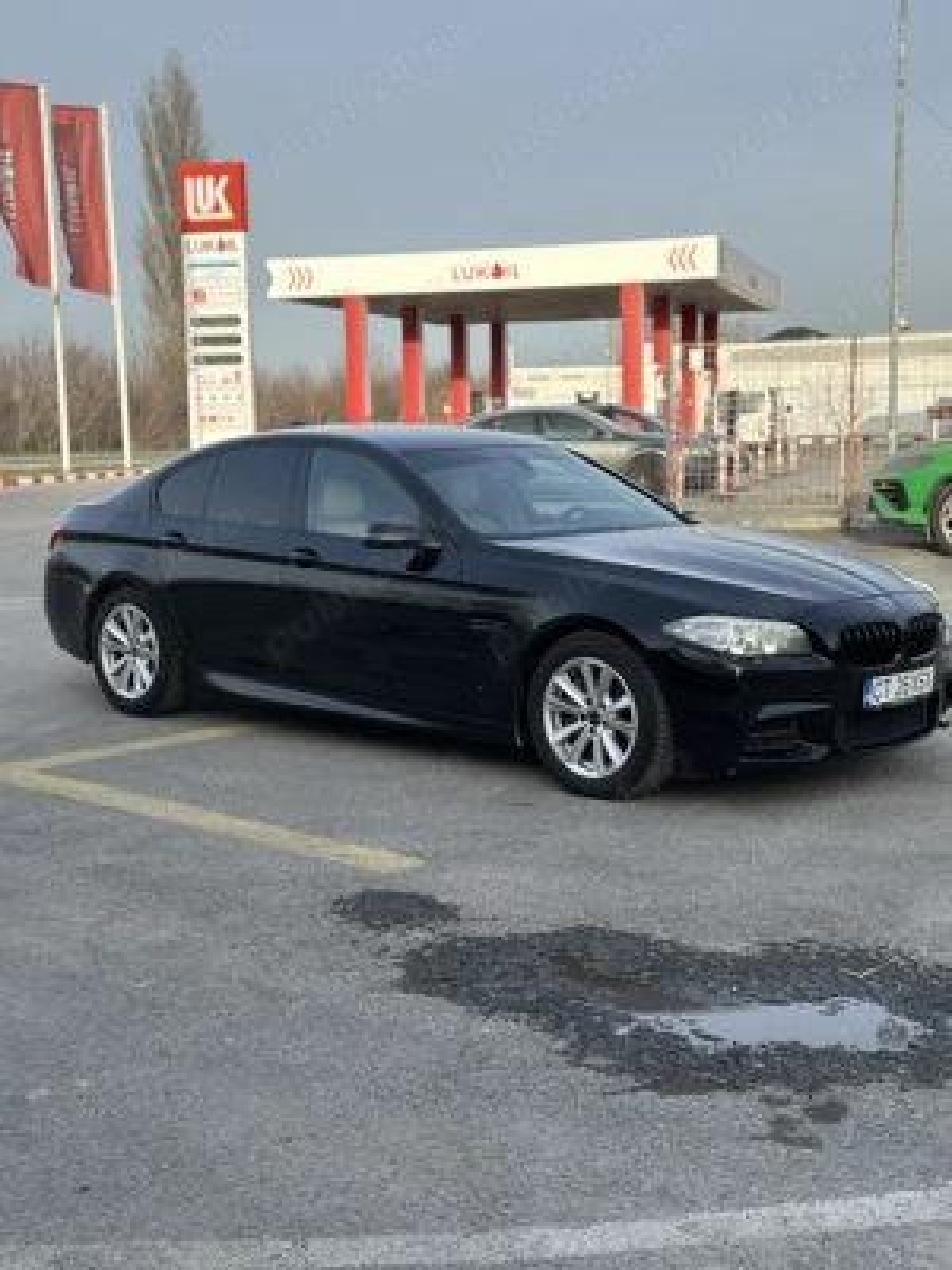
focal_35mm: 48
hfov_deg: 30.3
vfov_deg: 39.7
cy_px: 635
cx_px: 476
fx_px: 1760
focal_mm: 6.86
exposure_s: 1/2203
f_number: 1.78
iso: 100
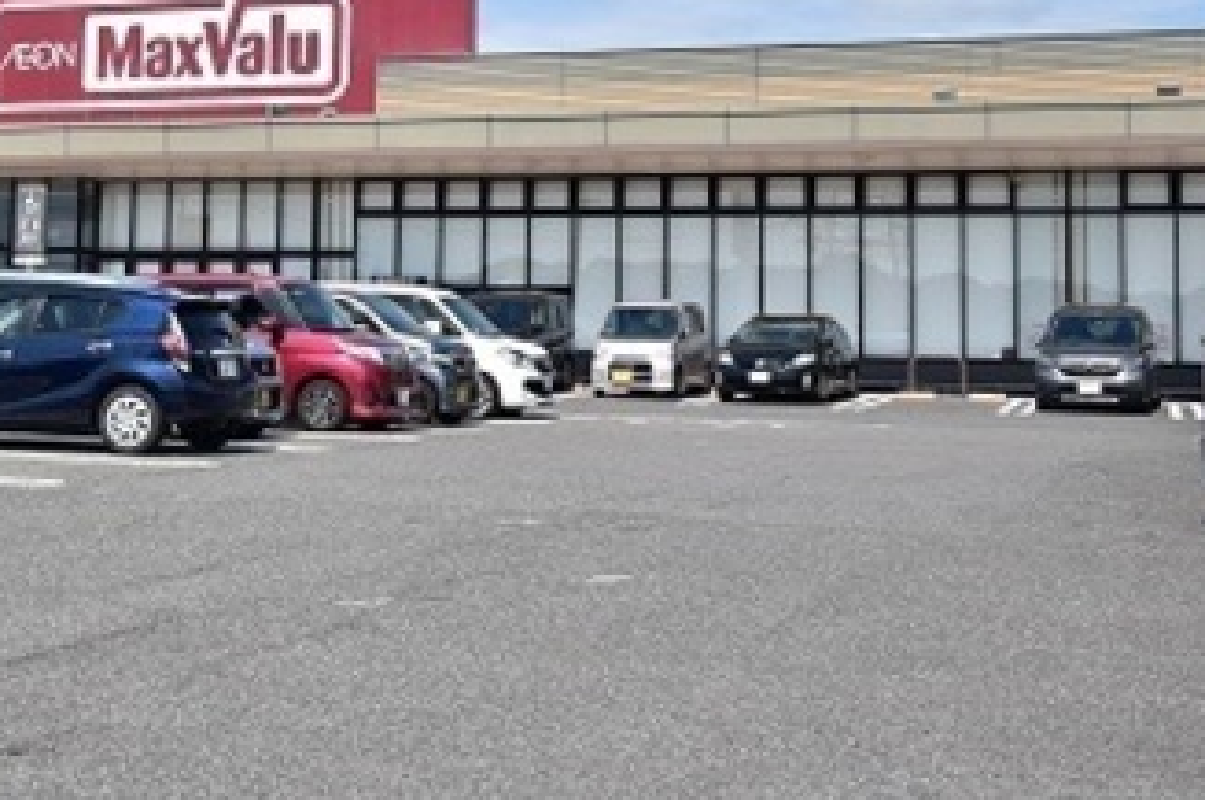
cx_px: 280
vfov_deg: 21.6
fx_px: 2072
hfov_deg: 31.8
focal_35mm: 62
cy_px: 160
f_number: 4.5
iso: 160
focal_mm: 18
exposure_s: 1/2000
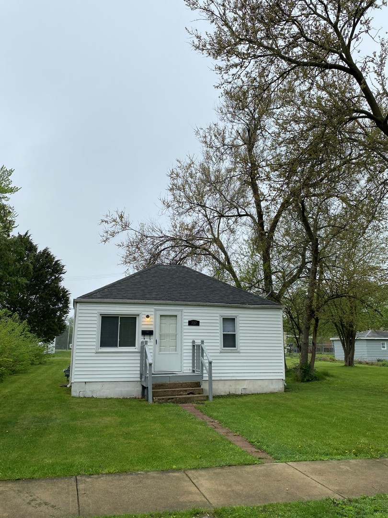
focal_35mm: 26
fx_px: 389
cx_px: 194
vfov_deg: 67.3
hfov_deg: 53.1
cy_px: 259
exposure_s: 1/2066
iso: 32
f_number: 1.8
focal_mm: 4.25
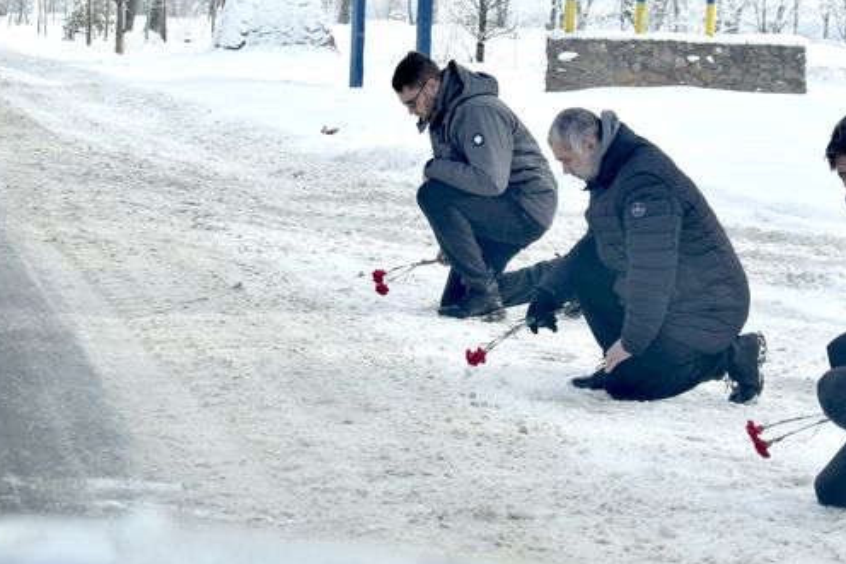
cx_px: 565
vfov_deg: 11.0
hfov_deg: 16.4
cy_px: 207
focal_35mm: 125
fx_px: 2932
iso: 200
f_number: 5.6
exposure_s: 1/640
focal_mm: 55
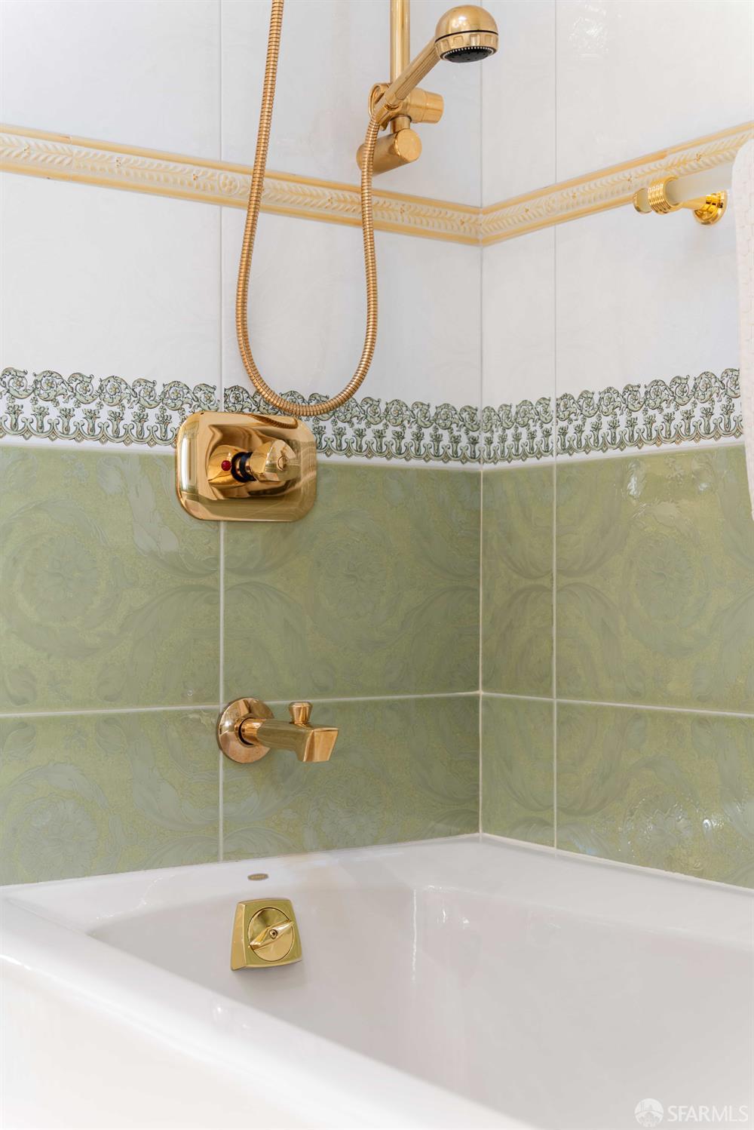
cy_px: 565
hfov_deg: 28.7
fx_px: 1475
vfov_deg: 41.9
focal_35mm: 47
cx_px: 377
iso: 320
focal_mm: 47
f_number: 4
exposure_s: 1/6
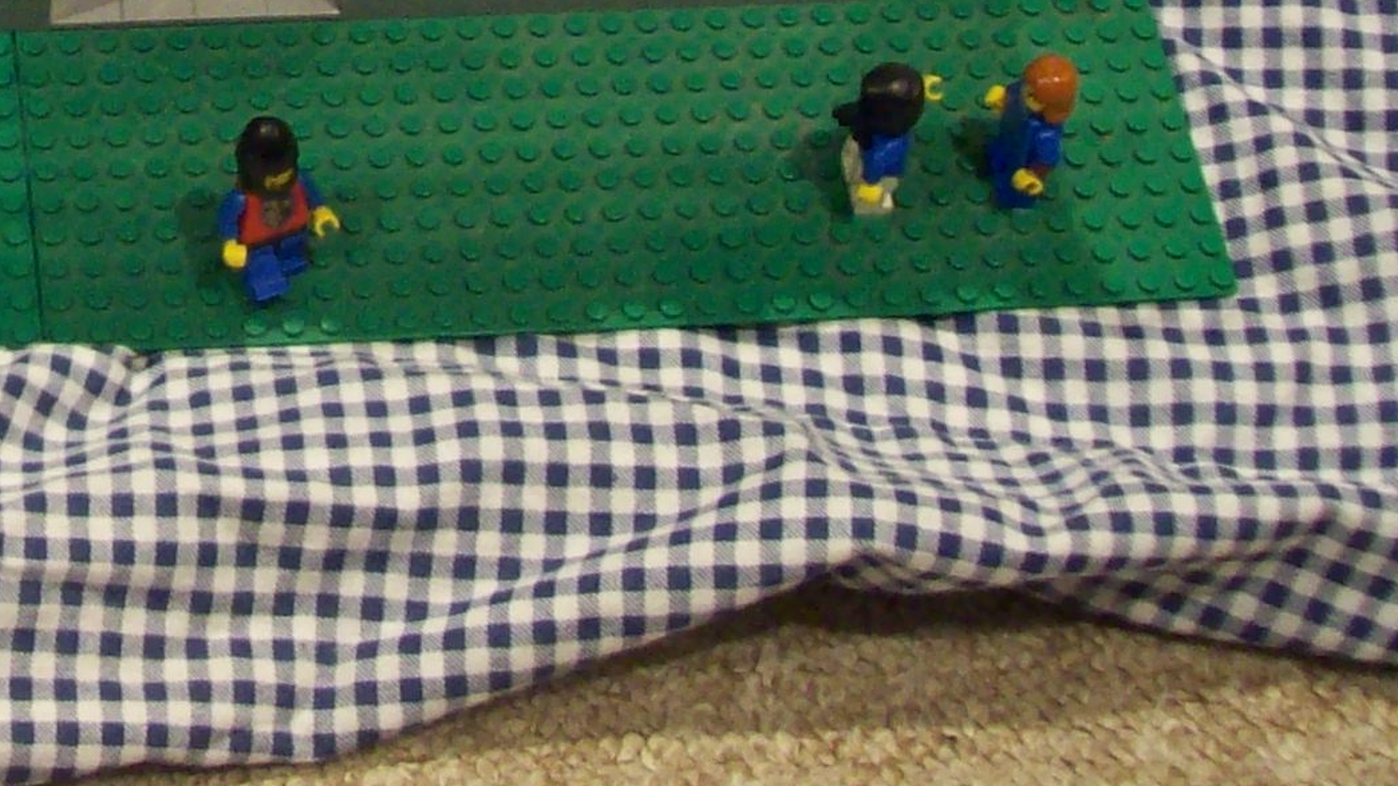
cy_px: -581
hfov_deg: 18.5
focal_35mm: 107
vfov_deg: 10.7
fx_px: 3966
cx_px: -435
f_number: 2.7
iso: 200
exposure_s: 1/8
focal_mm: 6
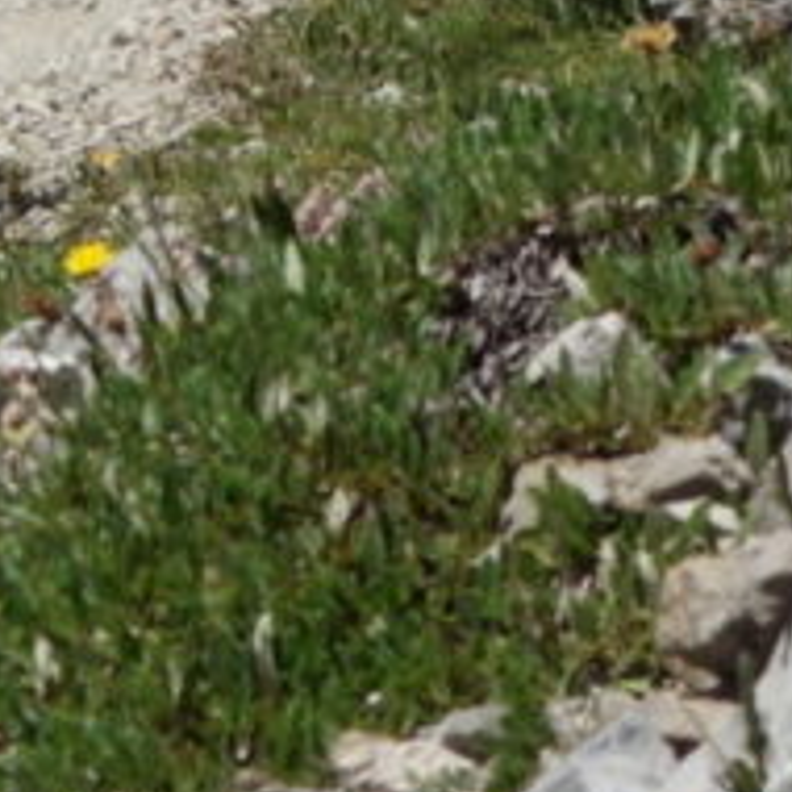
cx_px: -880
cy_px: -813
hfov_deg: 4.3
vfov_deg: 4.3
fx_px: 10406
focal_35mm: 402
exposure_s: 1/500
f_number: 7.1
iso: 125
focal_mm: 27.86
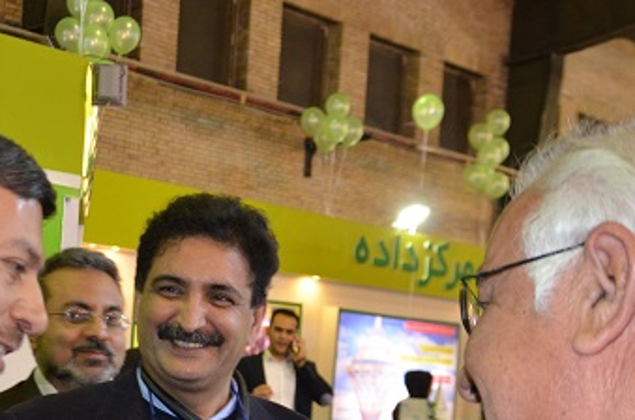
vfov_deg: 19.5
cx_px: 273
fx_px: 1196
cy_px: 382
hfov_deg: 29.7
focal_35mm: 68
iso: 1600
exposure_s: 1/60
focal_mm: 24
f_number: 3.8
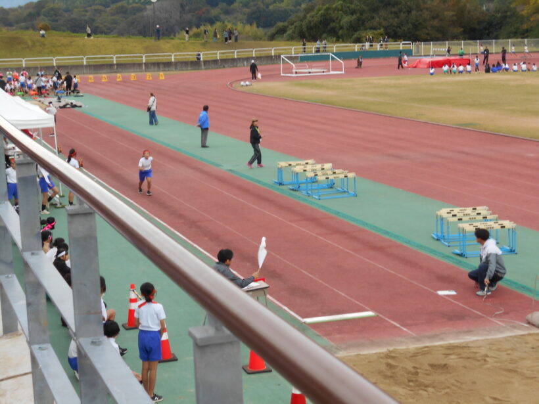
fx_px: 1183
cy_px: 202
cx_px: 270
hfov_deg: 25.7
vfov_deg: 19.4
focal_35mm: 76
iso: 80
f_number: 5.8
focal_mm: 13.5
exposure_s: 1/40
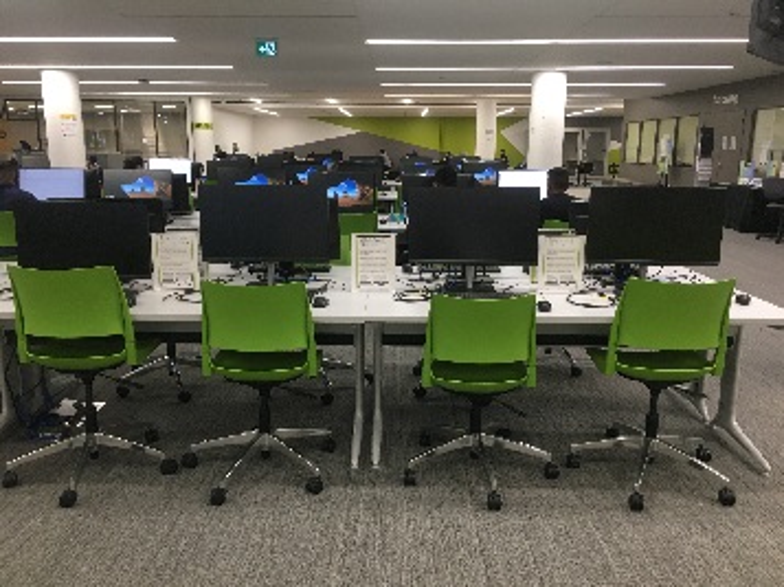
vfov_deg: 48.2
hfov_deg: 61.7
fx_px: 656
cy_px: 294
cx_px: 392
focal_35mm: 29
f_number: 2.2
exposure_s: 1/30
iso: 100
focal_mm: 4.15
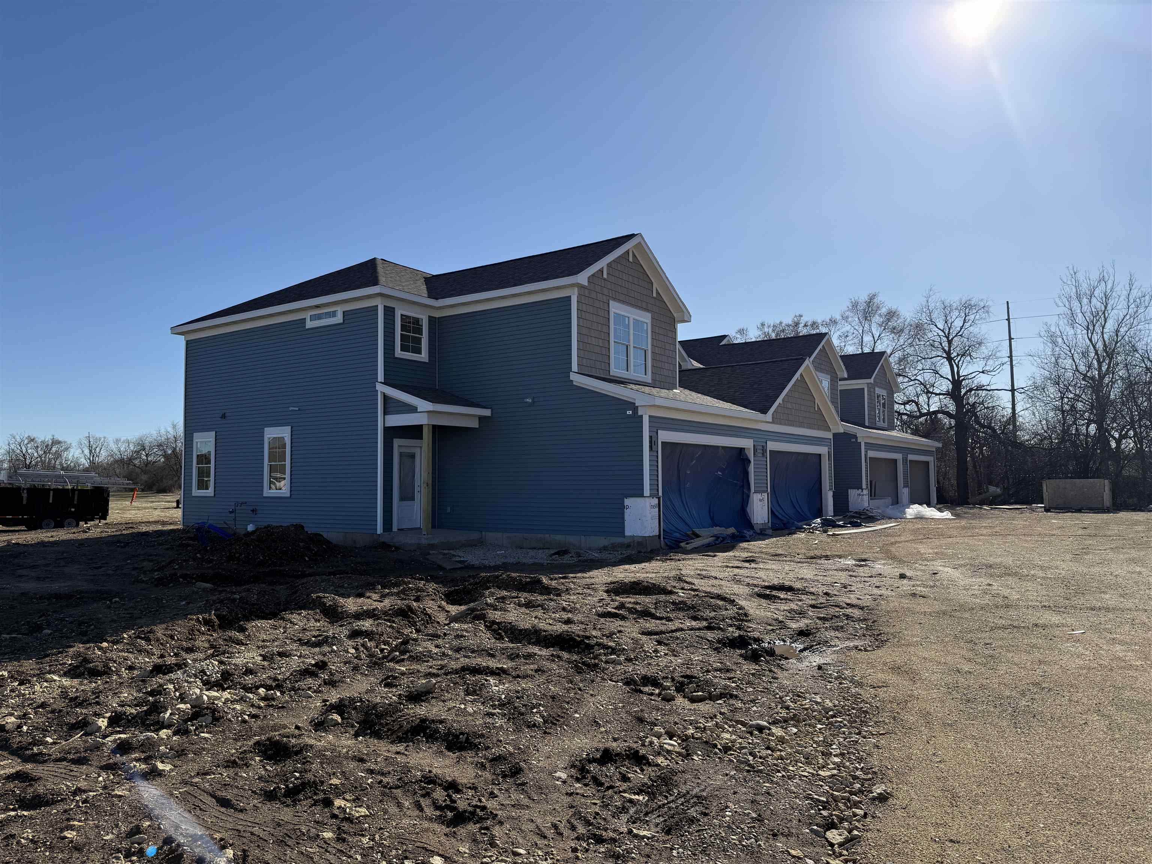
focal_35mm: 24
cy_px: 432
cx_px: 576
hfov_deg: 71.6
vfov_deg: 56.8
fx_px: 799
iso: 80
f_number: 1.78
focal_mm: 6.76
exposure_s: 1/6173
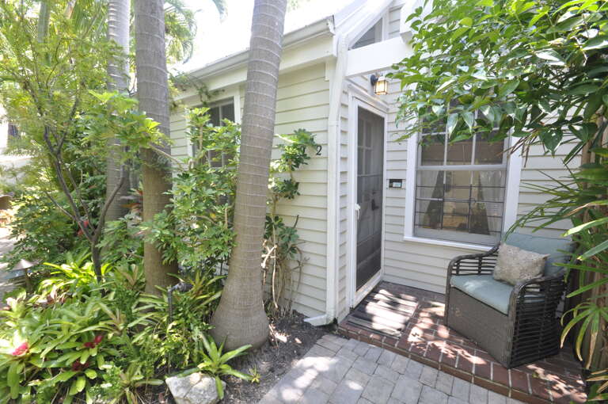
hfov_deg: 100.5
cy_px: 202
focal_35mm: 15
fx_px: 253
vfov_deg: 77.2
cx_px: 304
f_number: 11
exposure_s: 1/15
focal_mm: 10
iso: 200
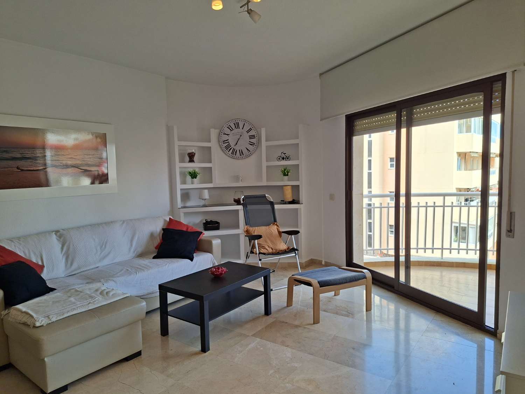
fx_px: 349
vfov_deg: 58.9
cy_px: 197
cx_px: 262
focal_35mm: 23
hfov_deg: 73.9
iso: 50
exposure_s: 1/238
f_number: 1.8
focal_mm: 5.54
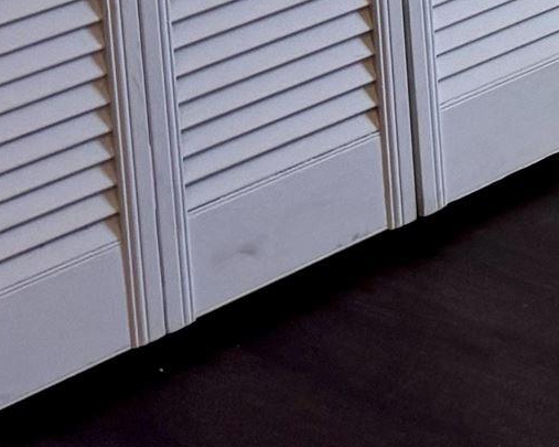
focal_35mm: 142
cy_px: -766
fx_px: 2348
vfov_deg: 9.2
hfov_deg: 10.2
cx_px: 1653
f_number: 1.78
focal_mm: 6.76
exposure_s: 1/60
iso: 125
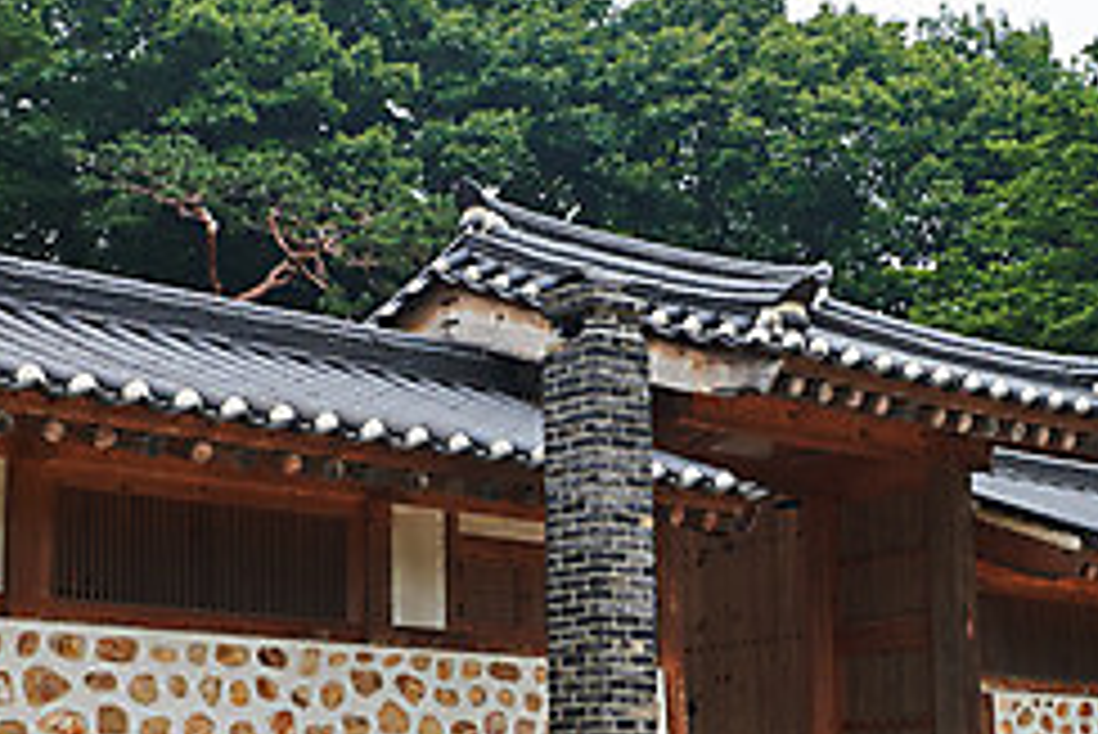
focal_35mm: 86
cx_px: 560
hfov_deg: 23.6
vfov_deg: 15.9
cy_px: 423
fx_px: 2624
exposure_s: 1/1600
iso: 400
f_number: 5
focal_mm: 35
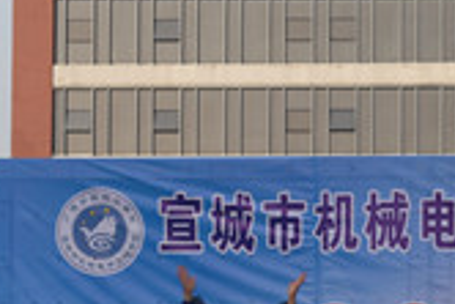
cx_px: 587
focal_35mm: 185
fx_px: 2340
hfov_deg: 10.9
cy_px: 379
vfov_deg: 7.4
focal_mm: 44
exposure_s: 1/160
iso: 100
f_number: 7.1
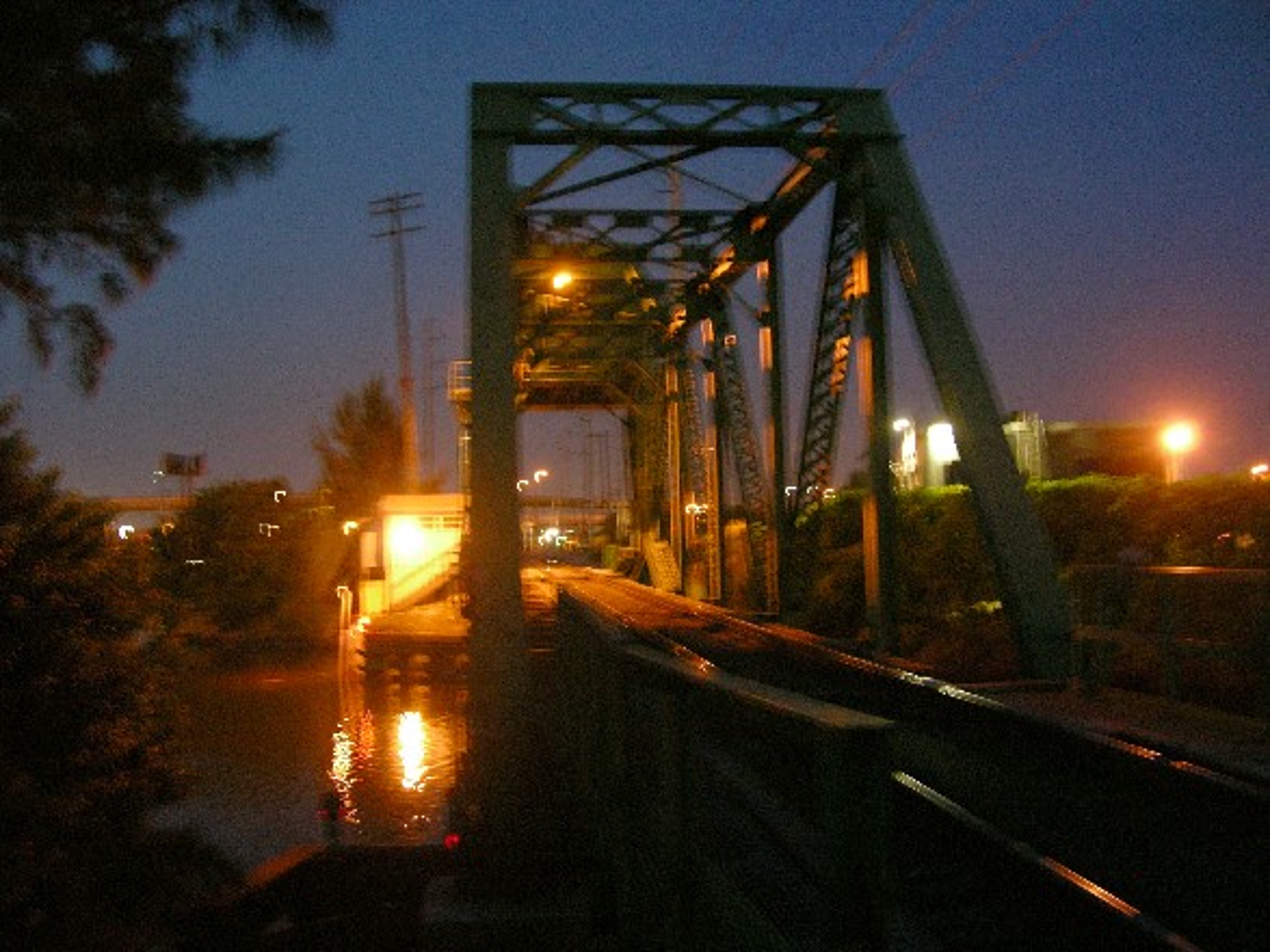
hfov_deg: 52.6
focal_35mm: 35
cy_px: 476
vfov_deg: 40.7
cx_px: 635
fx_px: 1284
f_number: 2.8
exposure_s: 1/1.7
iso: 200
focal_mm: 8.9
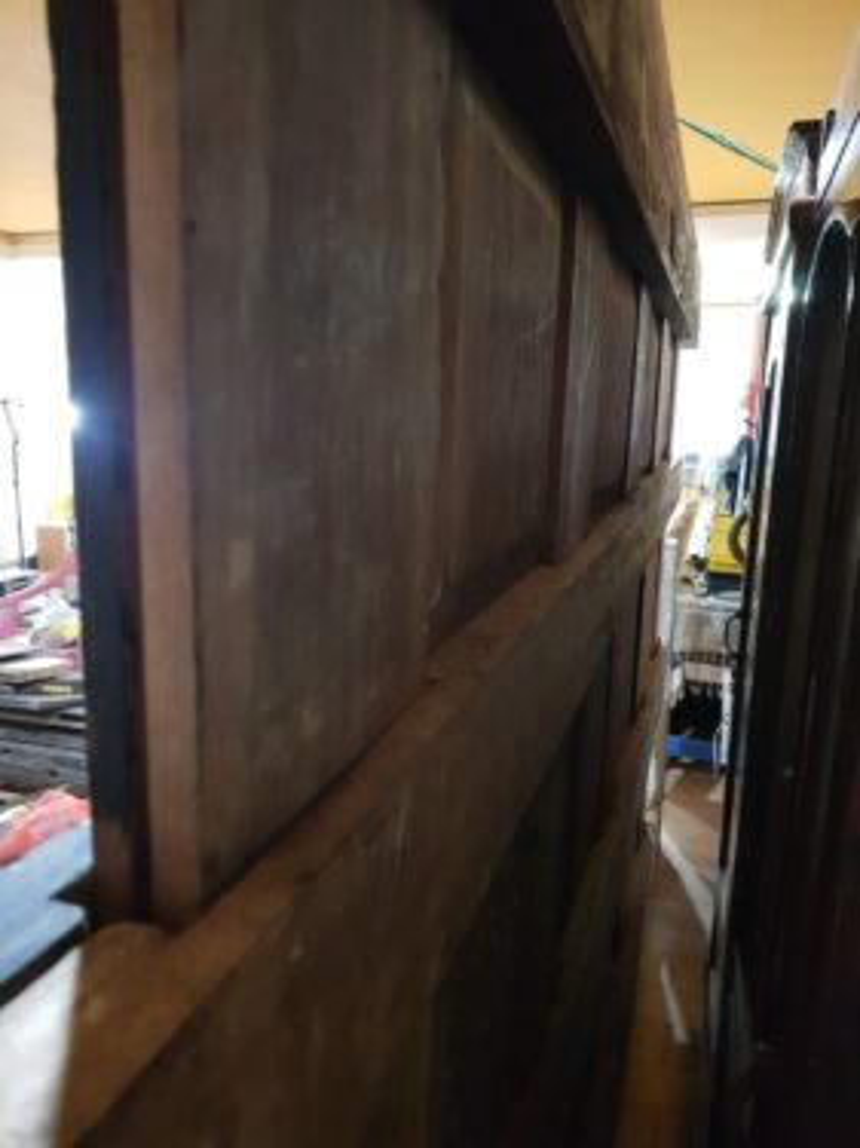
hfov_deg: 53.0
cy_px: 574
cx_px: 430
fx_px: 862
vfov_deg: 67.3
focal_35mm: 26
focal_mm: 4.3
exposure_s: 1/10
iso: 800
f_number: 1.7
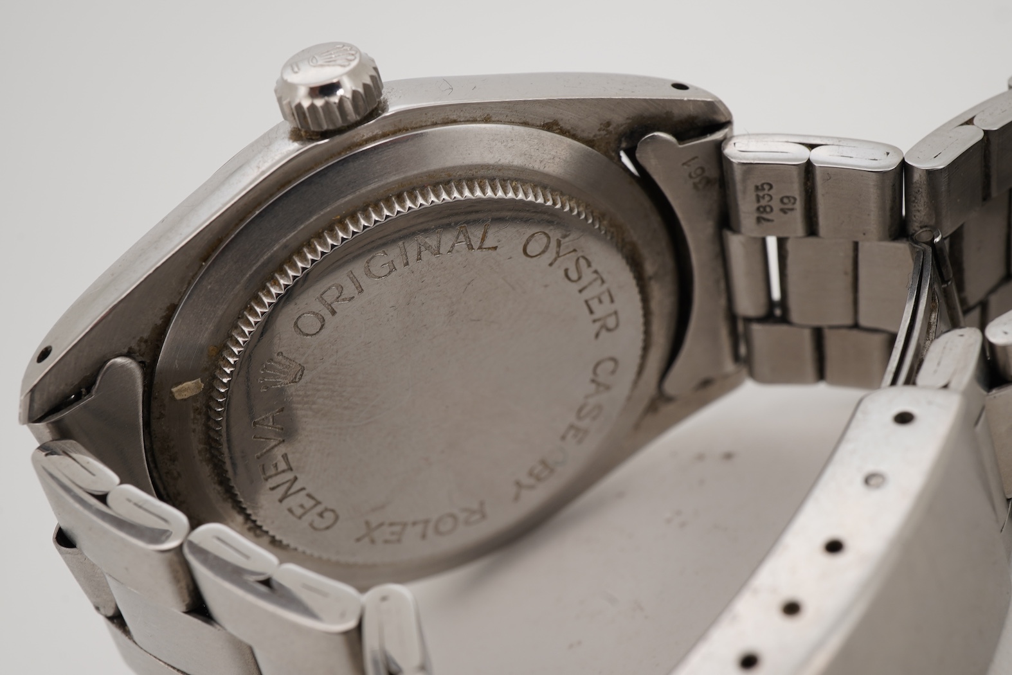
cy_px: 338
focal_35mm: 45
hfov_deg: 43.6
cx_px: 506
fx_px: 1265
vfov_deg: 29.9
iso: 160
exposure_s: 1/160
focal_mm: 30
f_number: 22
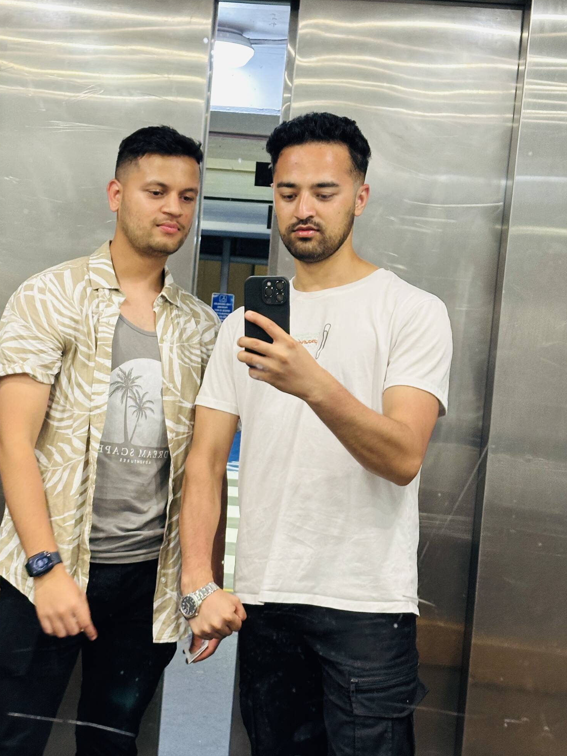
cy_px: 360
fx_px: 1419
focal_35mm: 65
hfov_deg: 22.5
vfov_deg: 29.8
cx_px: 188
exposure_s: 1/50
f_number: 1.78
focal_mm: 6.86
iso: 160
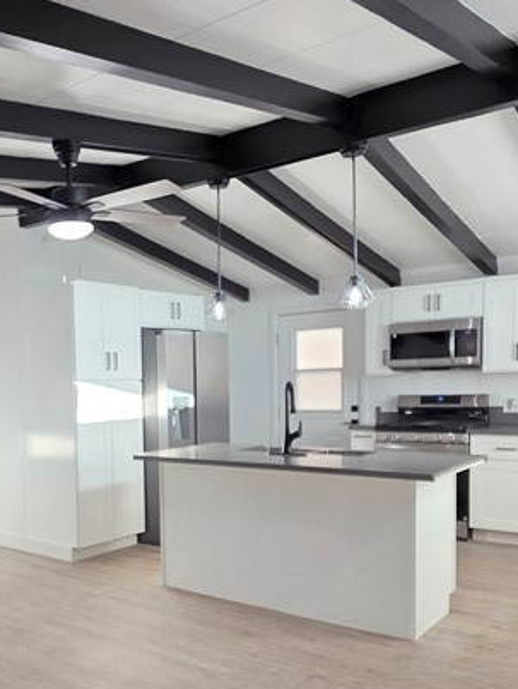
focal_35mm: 33
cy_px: 436
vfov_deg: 54.6
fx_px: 657
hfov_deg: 41.3
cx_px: 111
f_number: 1.9
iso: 125
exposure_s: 1/120
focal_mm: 2.2
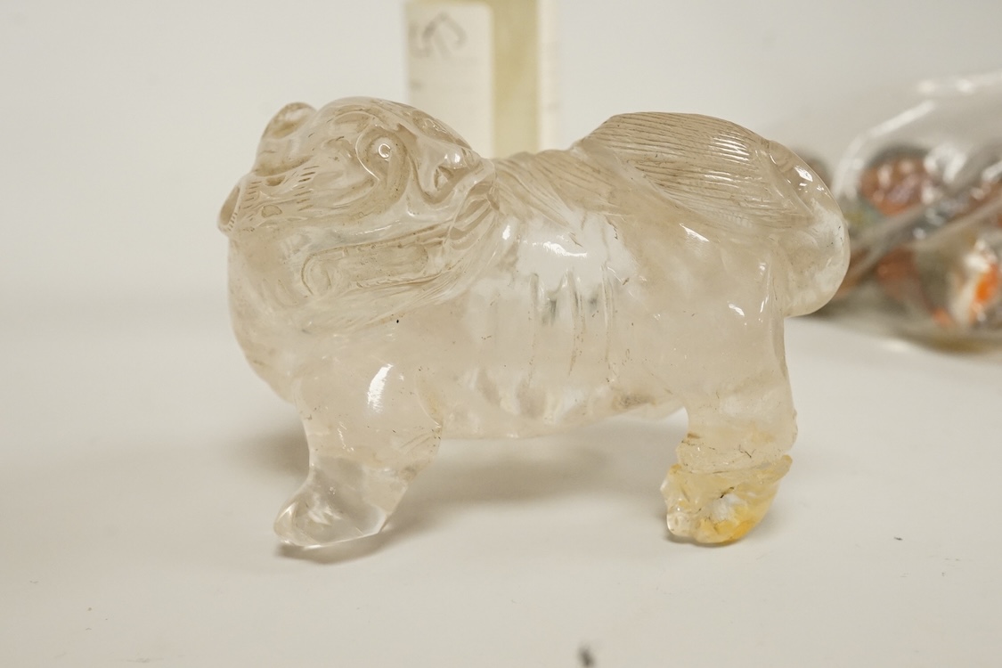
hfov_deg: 43.6
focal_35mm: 45
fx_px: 1252
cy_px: 334
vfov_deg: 29.9
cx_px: 501
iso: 2500
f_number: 9
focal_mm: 30
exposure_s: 1/80
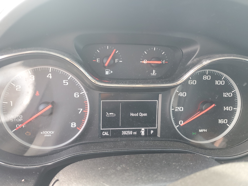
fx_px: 186
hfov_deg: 67.3
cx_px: 124
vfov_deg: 53.1
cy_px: 93
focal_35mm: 26
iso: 60
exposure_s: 1/60.2
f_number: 1.5
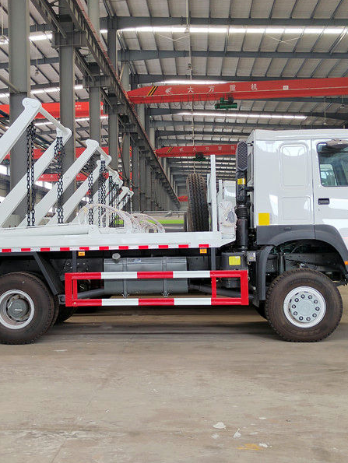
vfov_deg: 43.8
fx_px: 576
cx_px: 135
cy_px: 230
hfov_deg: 33.5
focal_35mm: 43
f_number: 1.9
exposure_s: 1/100
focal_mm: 5.52
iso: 409
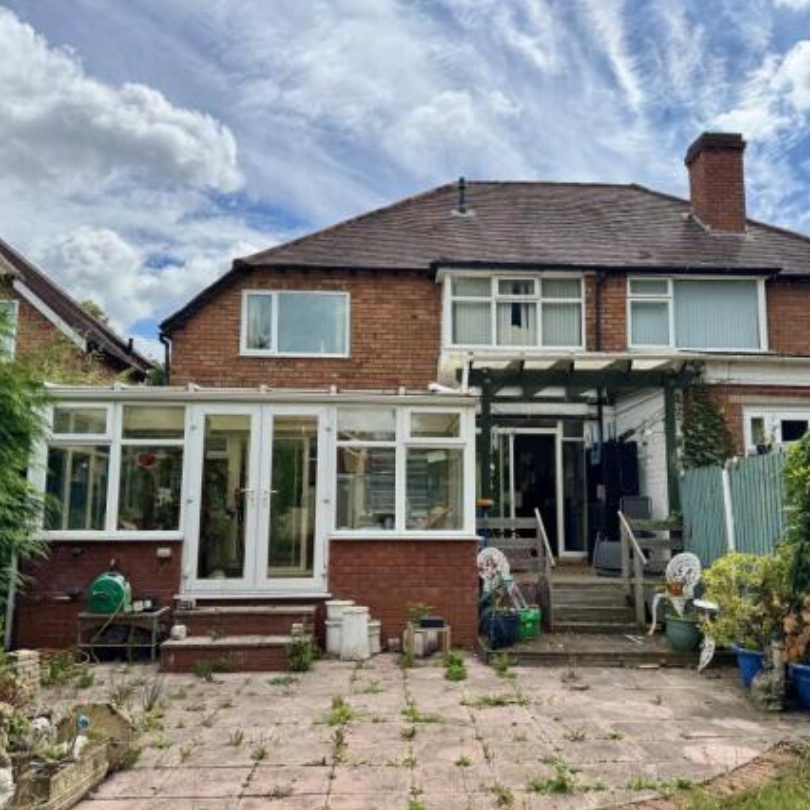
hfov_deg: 55.6
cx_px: 434
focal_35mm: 29
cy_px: 412
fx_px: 768
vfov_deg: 55.6
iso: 80
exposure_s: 1/7092
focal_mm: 6.76
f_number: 1.78
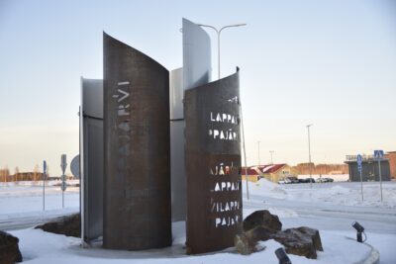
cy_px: 132
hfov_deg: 42.3
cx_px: 198
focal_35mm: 46
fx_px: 512
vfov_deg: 29.0
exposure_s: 1/1000
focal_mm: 31
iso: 720
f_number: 4
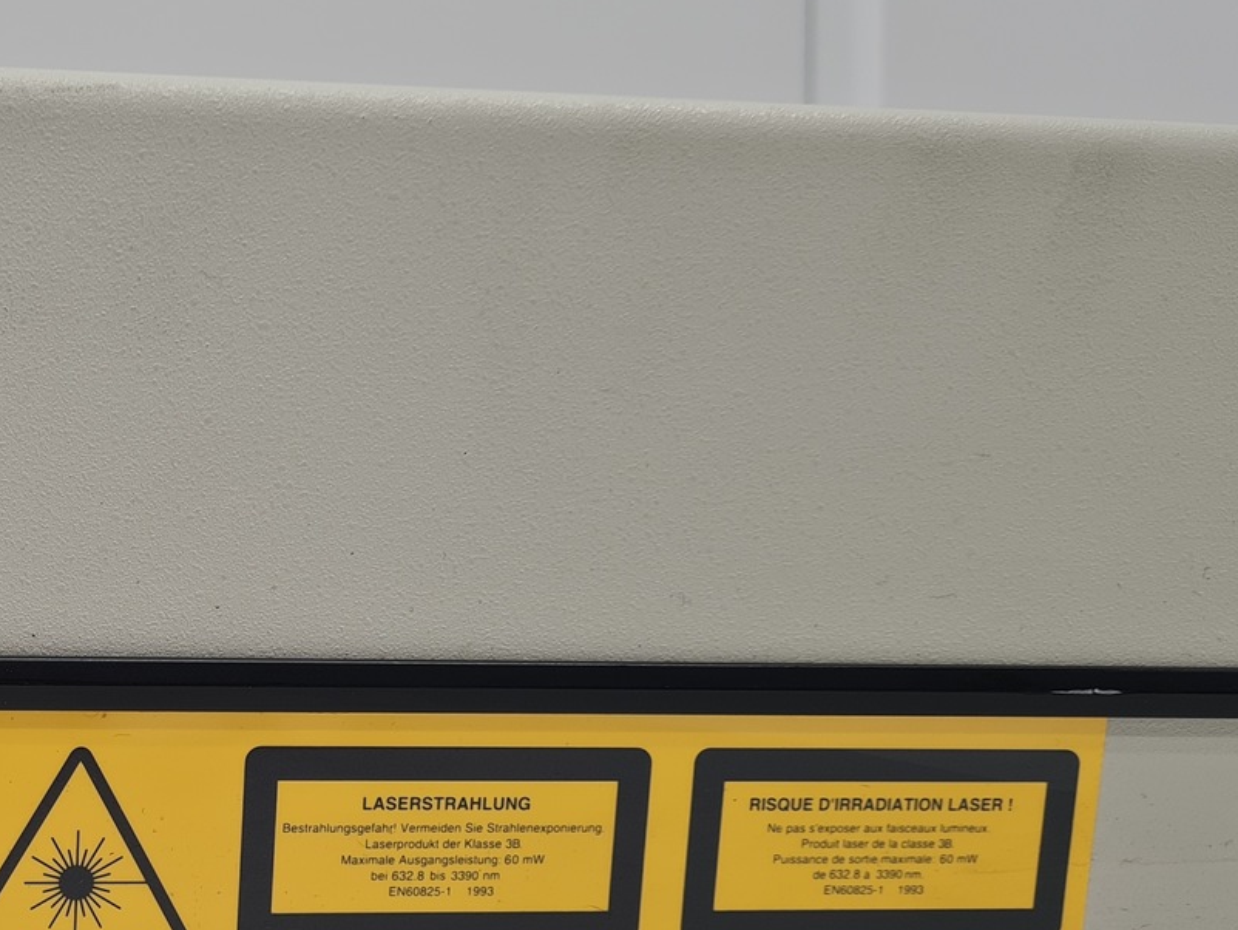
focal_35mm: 56
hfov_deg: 31.1
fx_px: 2003
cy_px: 771
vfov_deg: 25.6
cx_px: -80
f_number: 1.8
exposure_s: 1/100
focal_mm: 5.4
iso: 50
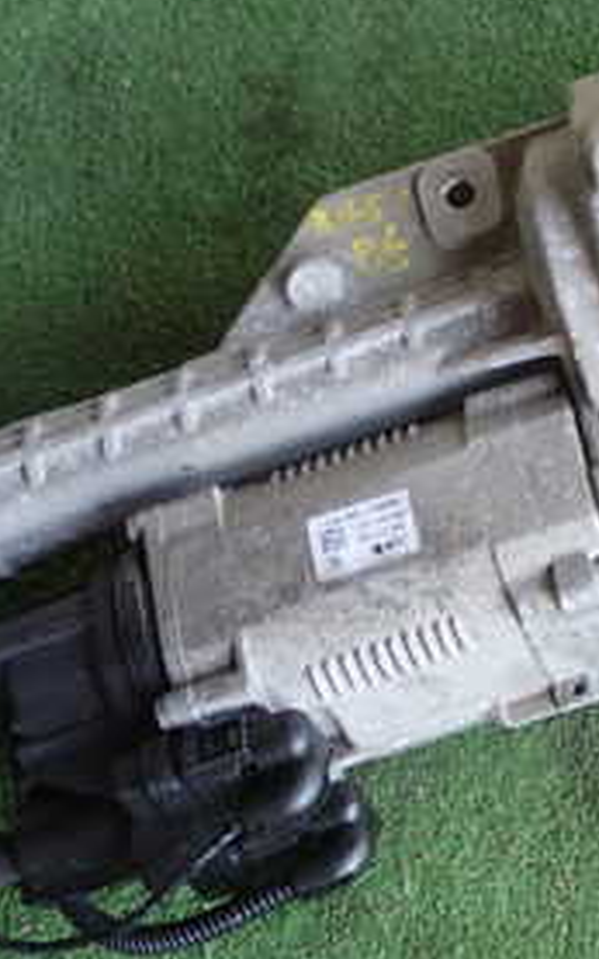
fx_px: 2639
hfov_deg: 12.1
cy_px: 364
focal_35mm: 101
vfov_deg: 20.6
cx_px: 1004
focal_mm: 7.84
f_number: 2.9
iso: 200
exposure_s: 1/60
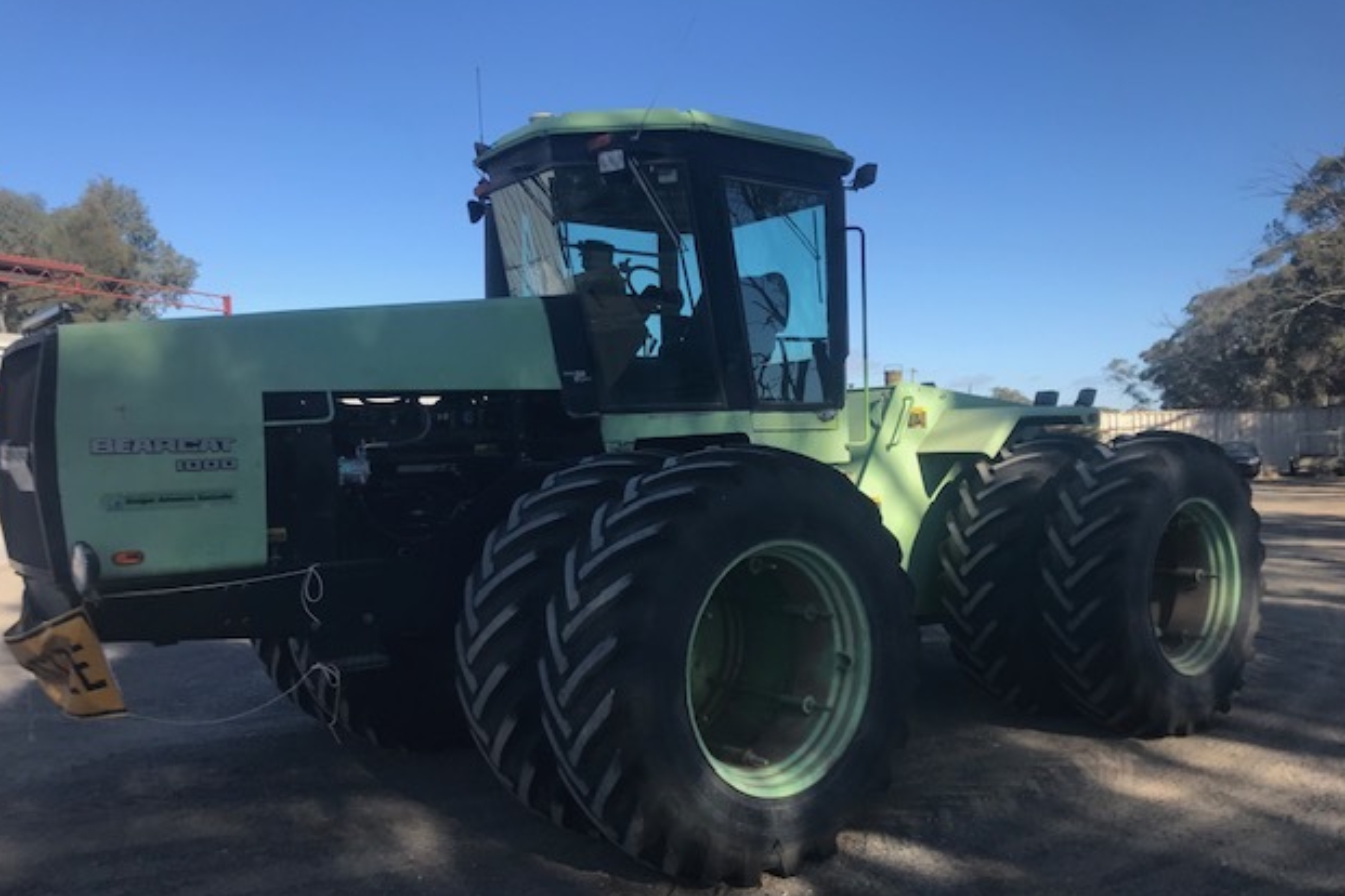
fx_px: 1121
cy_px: 506
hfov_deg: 61.9
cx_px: 678
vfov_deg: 43.5
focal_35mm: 30
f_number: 1.8
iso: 20
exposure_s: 1/1182
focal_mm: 3.99
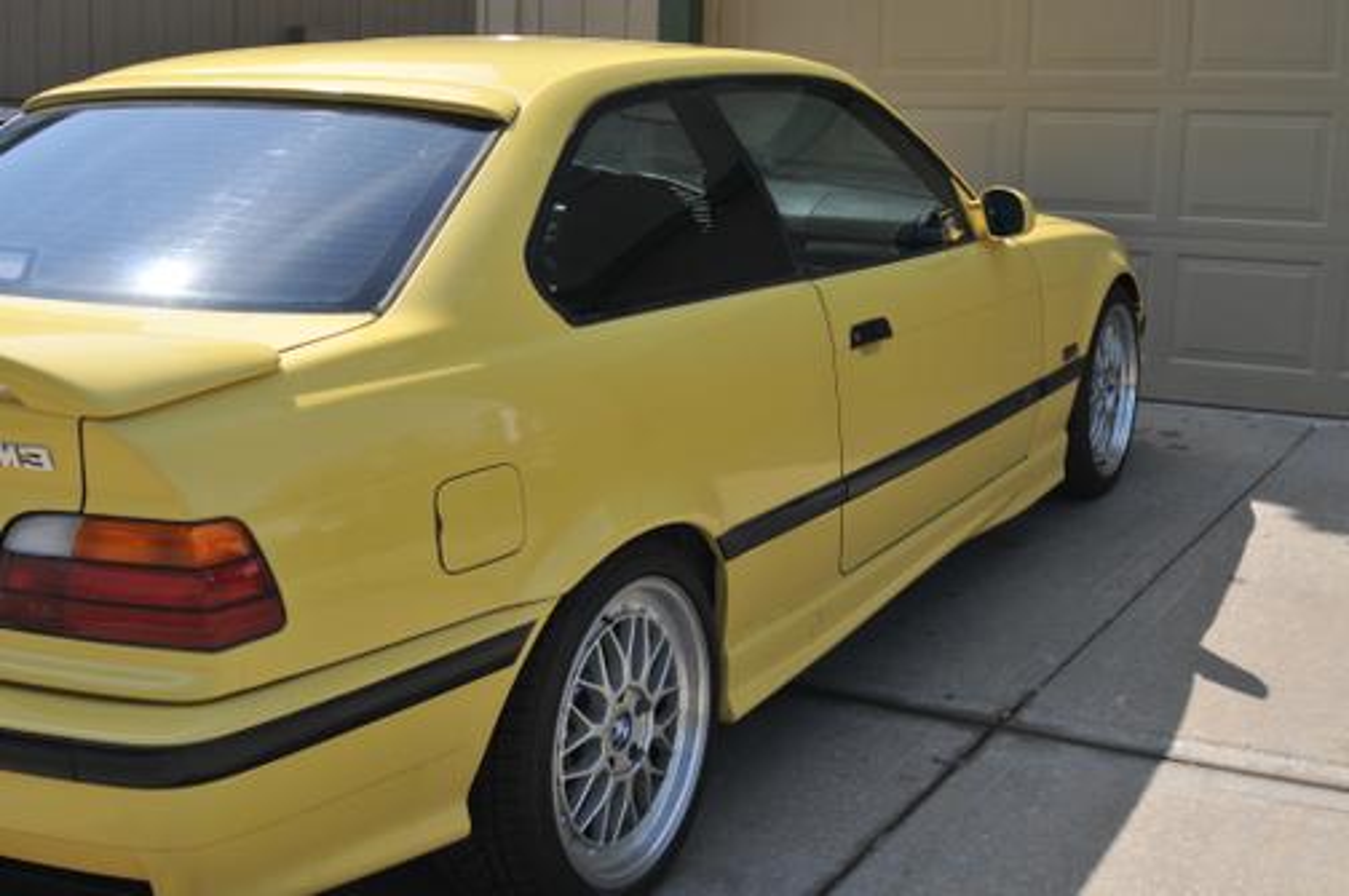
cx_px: 674
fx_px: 1909
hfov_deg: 38.9
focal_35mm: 51
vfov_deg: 26.4
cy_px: 448
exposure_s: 1/1600
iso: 400
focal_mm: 34
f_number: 7.1
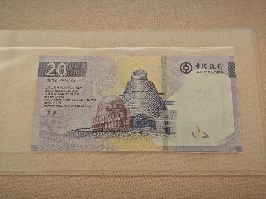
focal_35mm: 50
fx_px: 384
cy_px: 100
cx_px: 133
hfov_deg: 38.2
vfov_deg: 29.1
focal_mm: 5.85
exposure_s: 1/100
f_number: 1.63
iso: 200
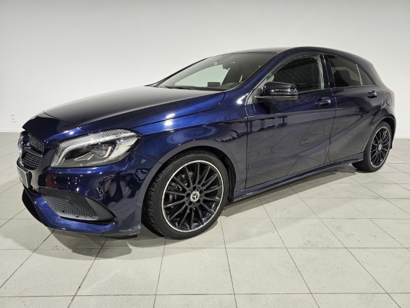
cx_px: 205
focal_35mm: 23
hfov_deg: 73.9
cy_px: 154
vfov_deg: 58.9
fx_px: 272
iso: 160
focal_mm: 6.3
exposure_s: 1/100
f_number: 1.7
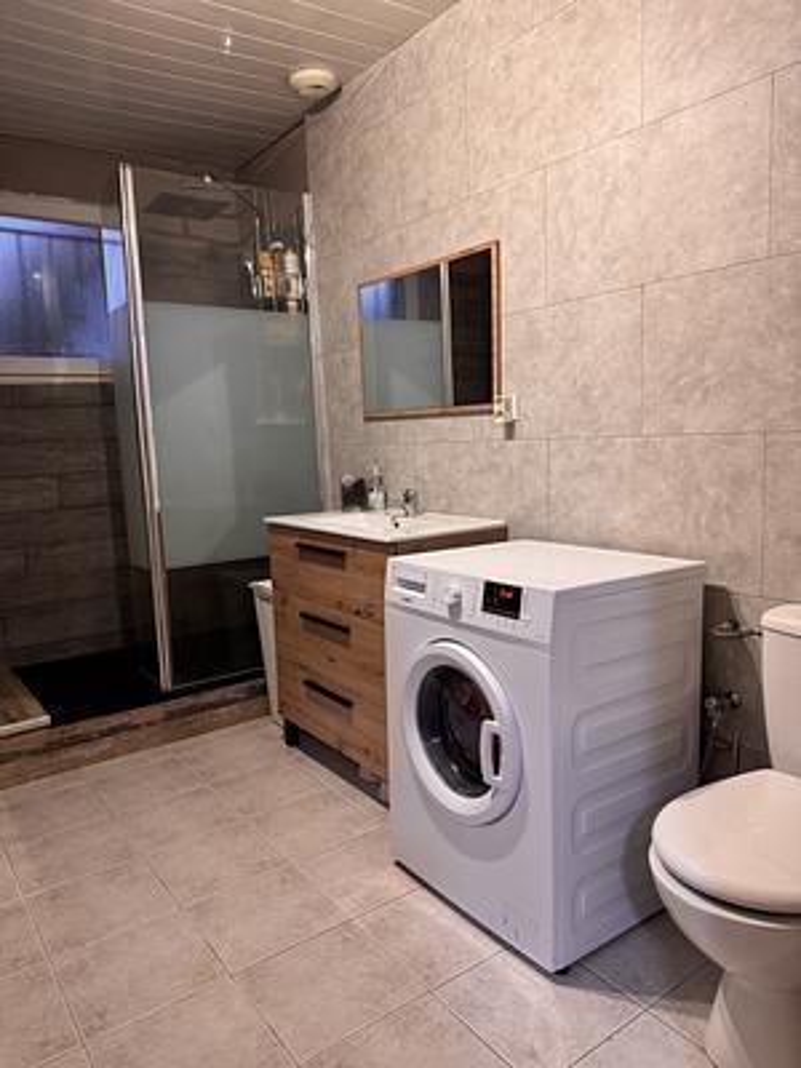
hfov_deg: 56.8
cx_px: 400
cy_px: 534
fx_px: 740
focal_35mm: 24
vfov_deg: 71.6
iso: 250
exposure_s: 1/50
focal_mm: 6.76
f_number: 1.78
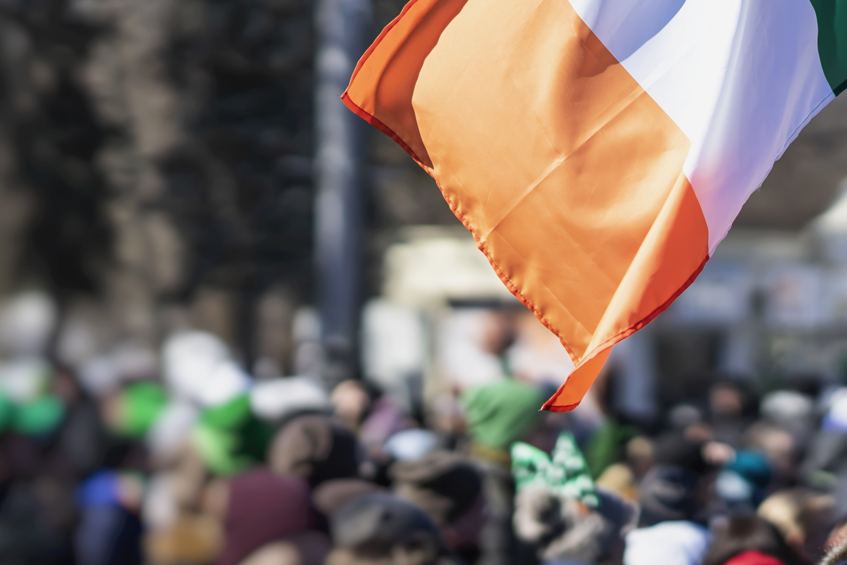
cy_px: -4
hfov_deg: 11.1
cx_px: 753
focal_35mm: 184
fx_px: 4329
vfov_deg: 7.4
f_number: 1.6
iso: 100
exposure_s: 1/6400
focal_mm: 85
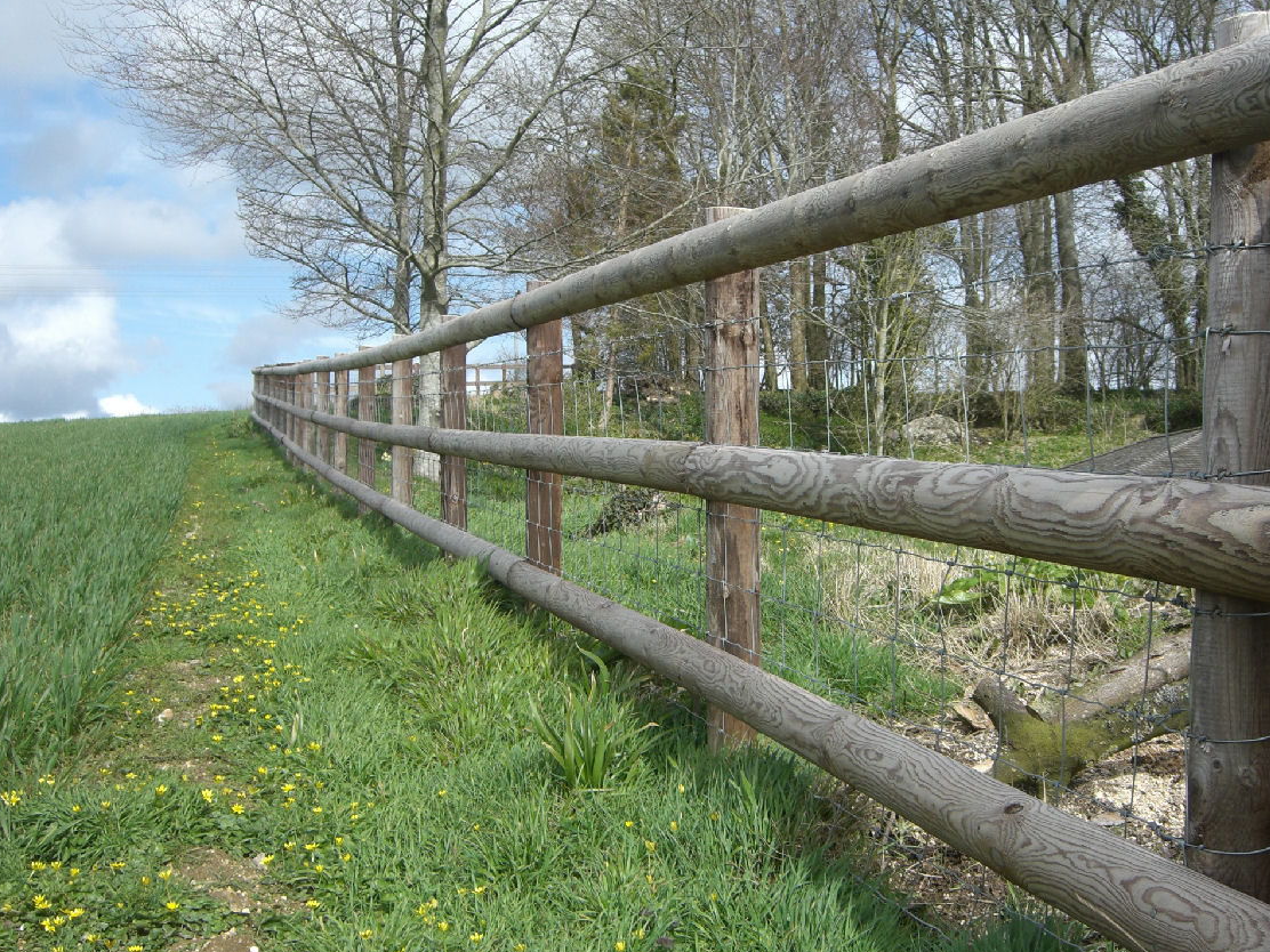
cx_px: 667
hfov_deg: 45.8
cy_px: 513
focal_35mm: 41
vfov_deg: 35.1
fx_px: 1504
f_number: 8
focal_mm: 7.9
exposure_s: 1/160
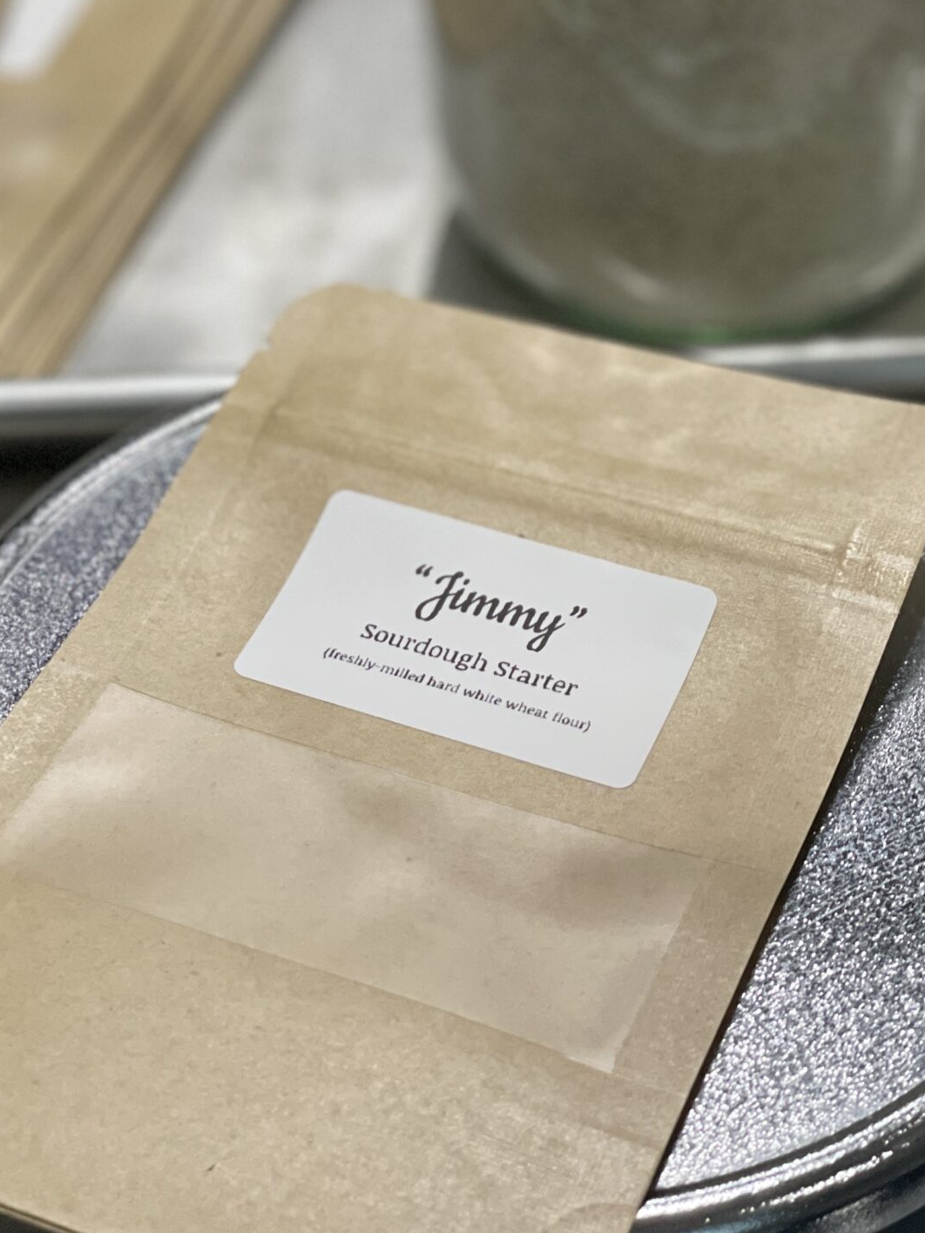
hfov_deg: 15.7
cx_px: 470
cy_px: 243
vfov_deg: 20.6
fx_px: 3349
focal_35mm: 94
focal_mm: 6
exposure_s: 1/120
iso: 250
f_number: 2
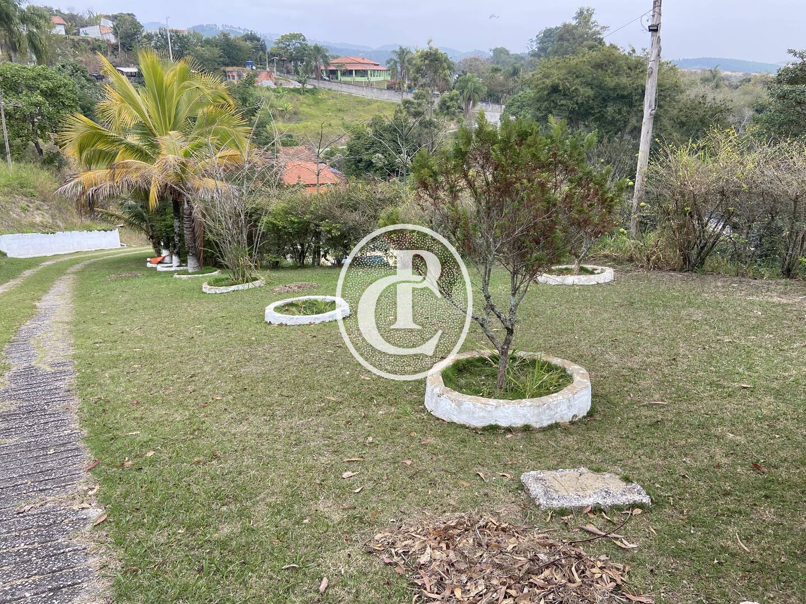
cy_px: 302
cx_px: 403
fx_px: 605
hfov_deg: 67.3
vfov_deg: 53.1
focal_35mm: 26
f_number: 1.8
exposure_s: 1/495
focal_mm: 4.25
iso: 32
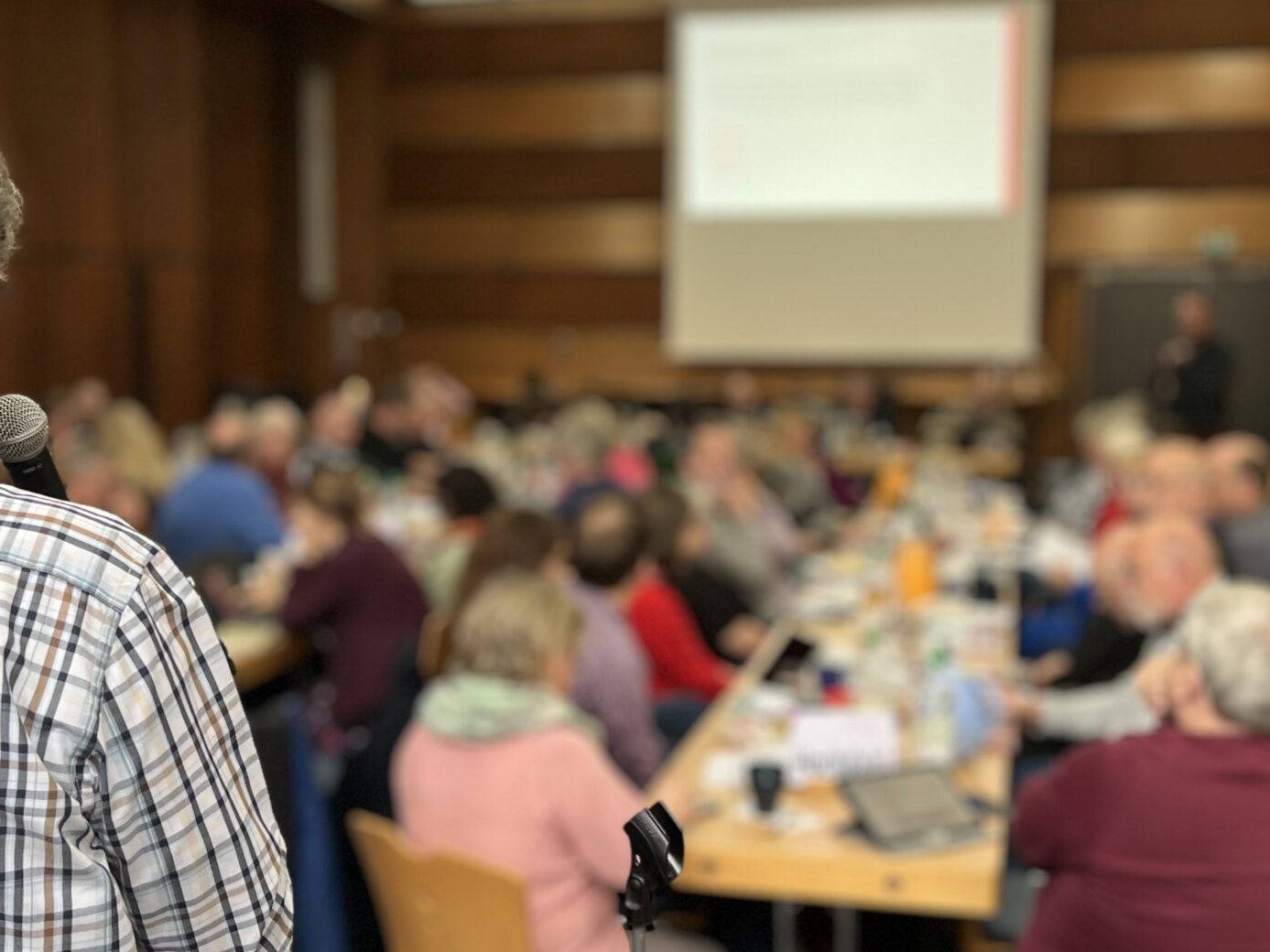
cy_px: 508
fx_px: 1761
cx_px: 548
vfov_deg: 30.3
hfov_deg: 39.6
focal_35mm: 48
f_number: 1.5
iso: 64
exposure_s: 1/100
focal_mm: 5.7
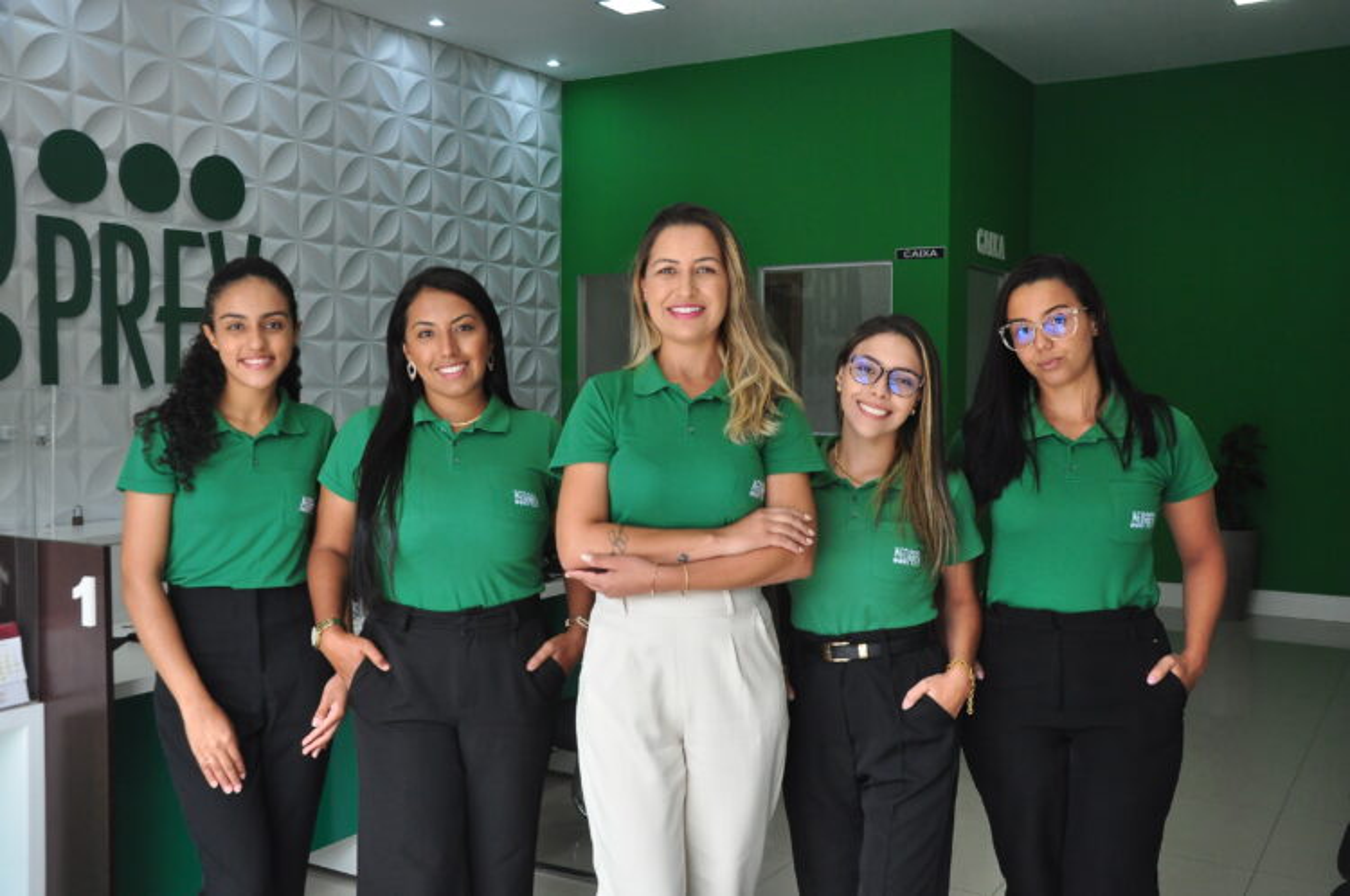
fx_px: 1348
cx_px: 675
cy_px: 448
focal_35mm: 36
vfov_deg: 36.8
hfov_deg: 53.2
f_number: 5.6
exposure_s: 1/200
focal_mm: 24
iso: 800
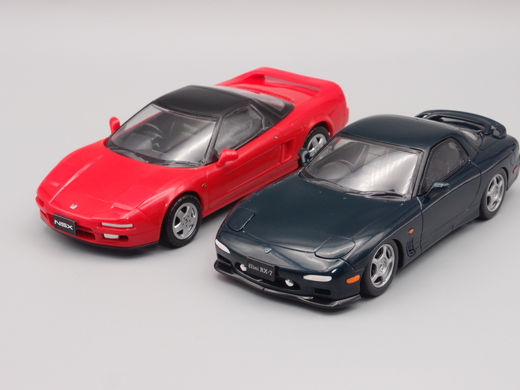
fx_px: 1067
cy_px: 195
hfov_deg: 27.4
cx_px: 260
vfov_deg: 20.7
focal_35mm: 71
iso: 100
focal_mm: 15.27
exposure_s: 1/6
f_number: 8
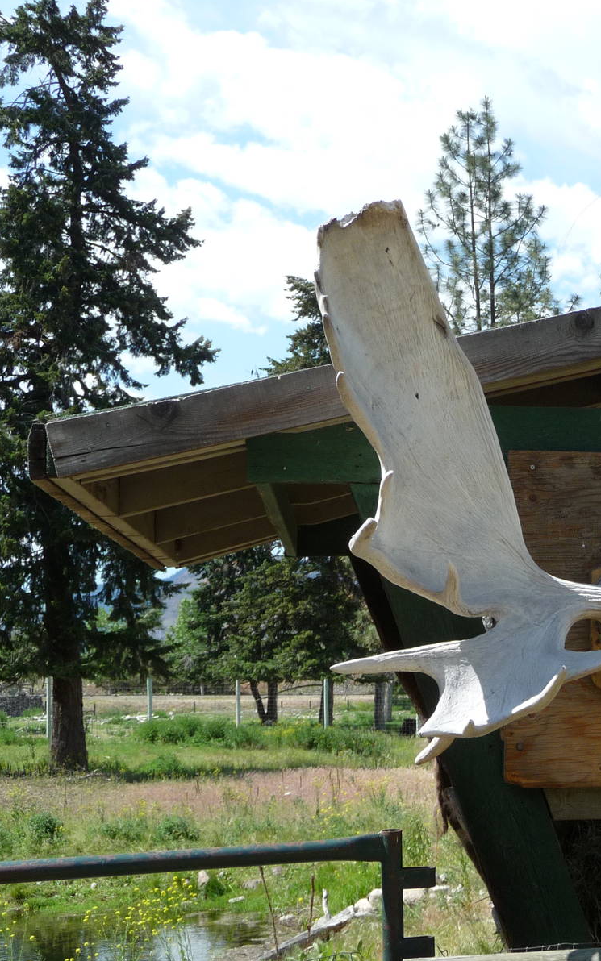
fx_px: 1677
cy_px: 479
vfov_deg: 32.0
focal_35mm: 64
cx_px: 630
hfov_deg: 19.6
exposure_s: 1/500
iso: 100
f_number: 4.1
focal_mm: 7.6
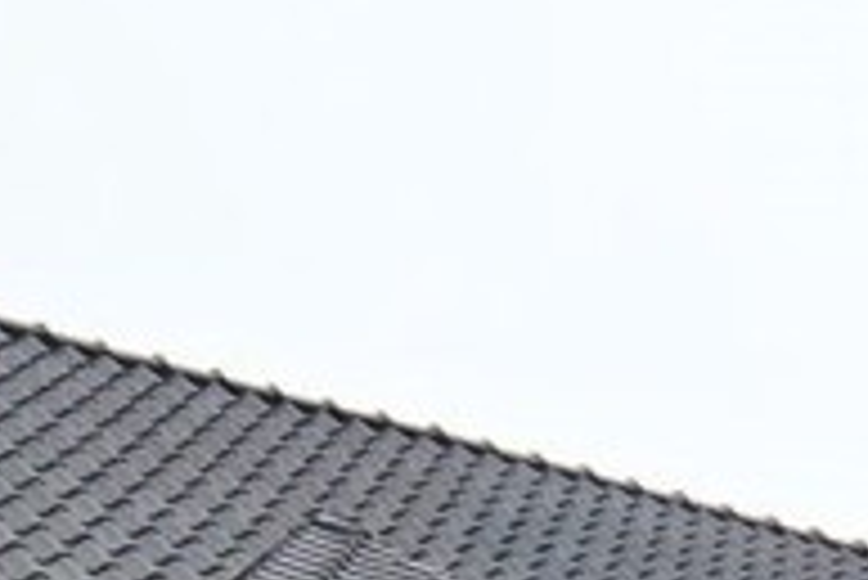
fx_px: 2914
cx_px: 461
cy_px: 1488
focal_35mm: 121
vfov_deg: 9.7
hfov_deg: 16.9
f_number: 5.6
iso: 250
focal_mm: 11.5
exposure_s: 1/125
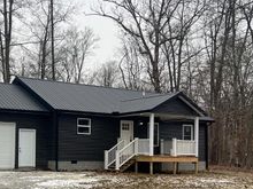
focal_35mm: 59
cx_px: 78
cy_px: 135
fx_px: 431
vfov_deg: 24.6
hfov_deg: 32.3
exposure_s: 1/982
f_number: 1.5
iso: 50
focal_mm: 5.7
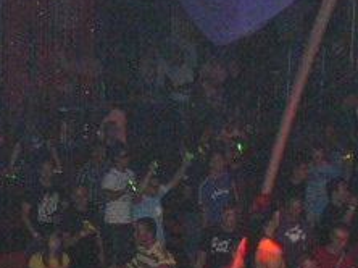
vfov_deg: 14.2
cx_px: 127
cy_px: 84
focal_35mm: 104
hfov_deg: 18.9
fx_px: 1074
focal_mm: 6
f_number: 2.8
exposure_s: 1/25
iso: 400
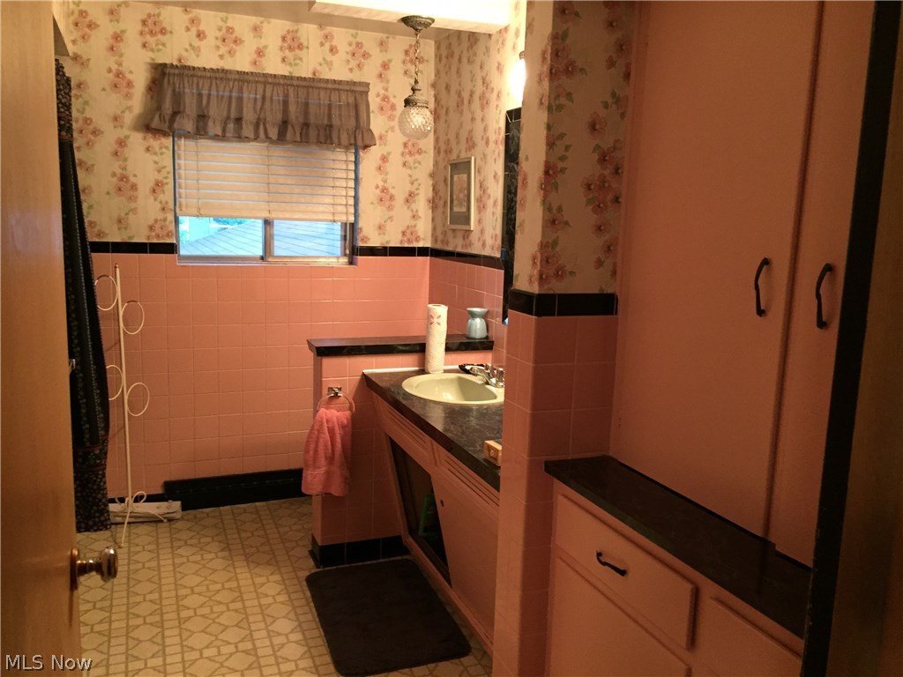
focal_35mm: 29
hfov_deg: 61.7
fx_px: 756
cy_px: 338
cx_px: 452
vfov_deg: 48.2
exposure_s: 1/30
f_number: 2.2
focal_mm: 4.15
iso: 200
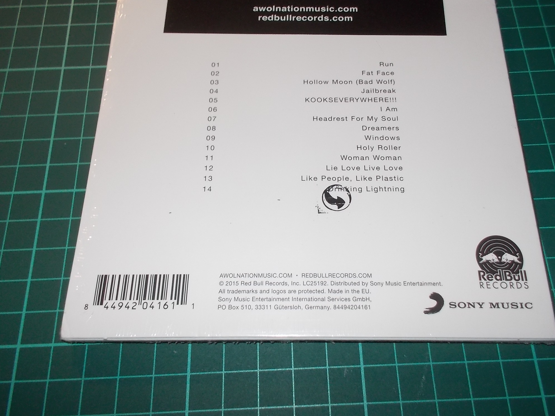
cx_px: 296
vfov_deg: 42.9
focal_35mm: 33
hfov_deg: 55.3
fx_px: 529
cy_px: 183
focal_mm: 4.1
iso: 200
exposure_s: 1/30
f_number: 3.3
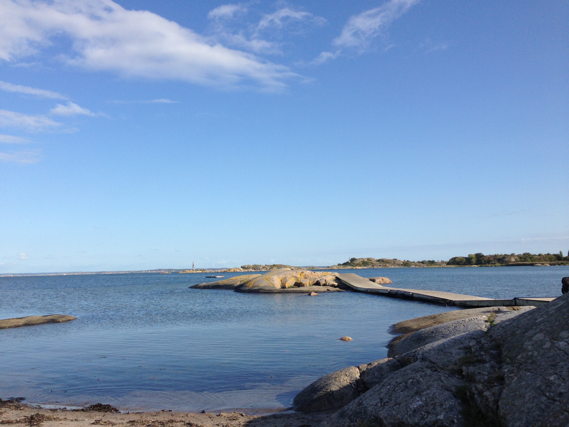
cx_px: 284
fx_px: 542
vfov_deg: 42.9
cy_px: 214
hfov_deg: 55.4
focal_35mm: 33
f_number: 2.4
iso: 50
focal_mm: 4.13
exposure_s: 1/1466
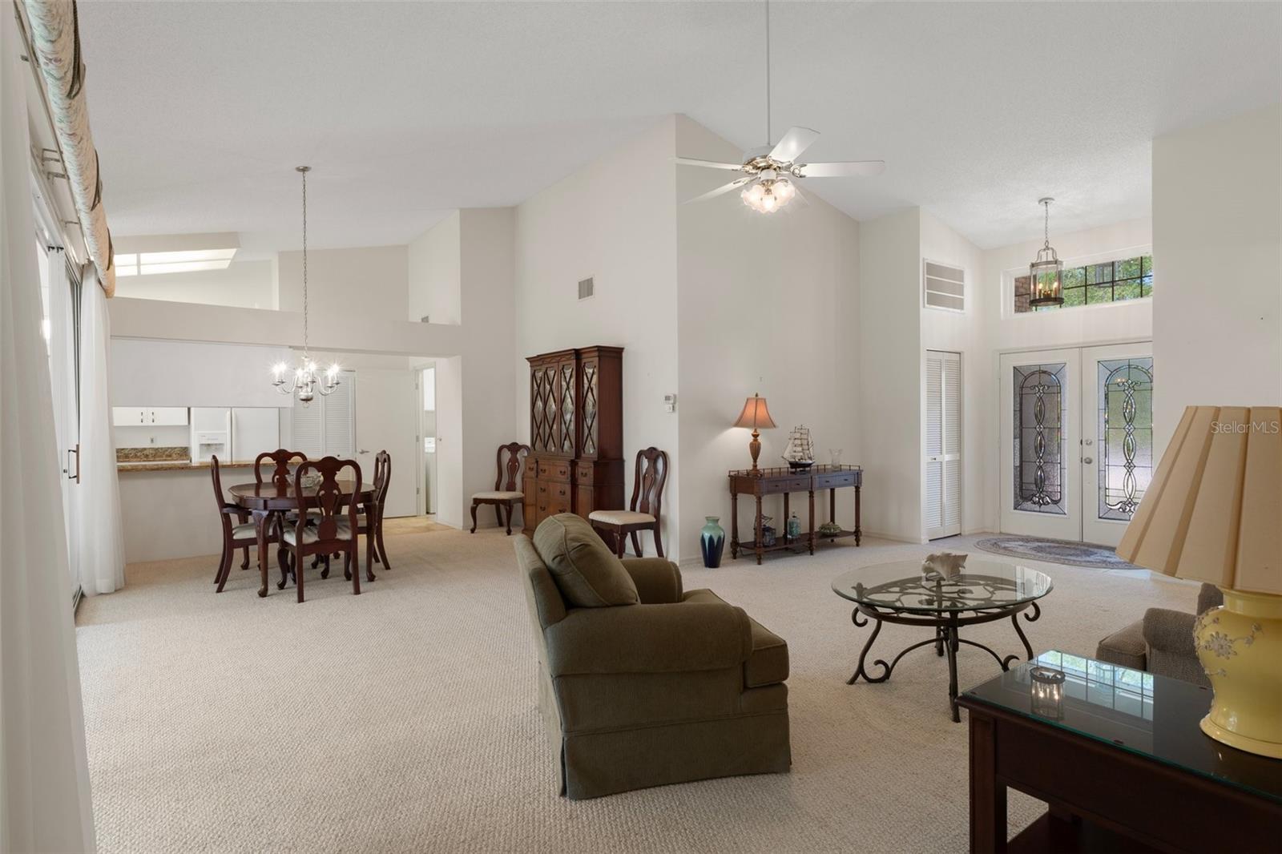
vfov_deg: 67.4
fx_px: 641
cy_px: 427
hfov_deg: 90.0
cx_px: 641
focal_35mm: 18
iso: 250
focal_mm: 12
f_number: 8
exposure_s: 1/3
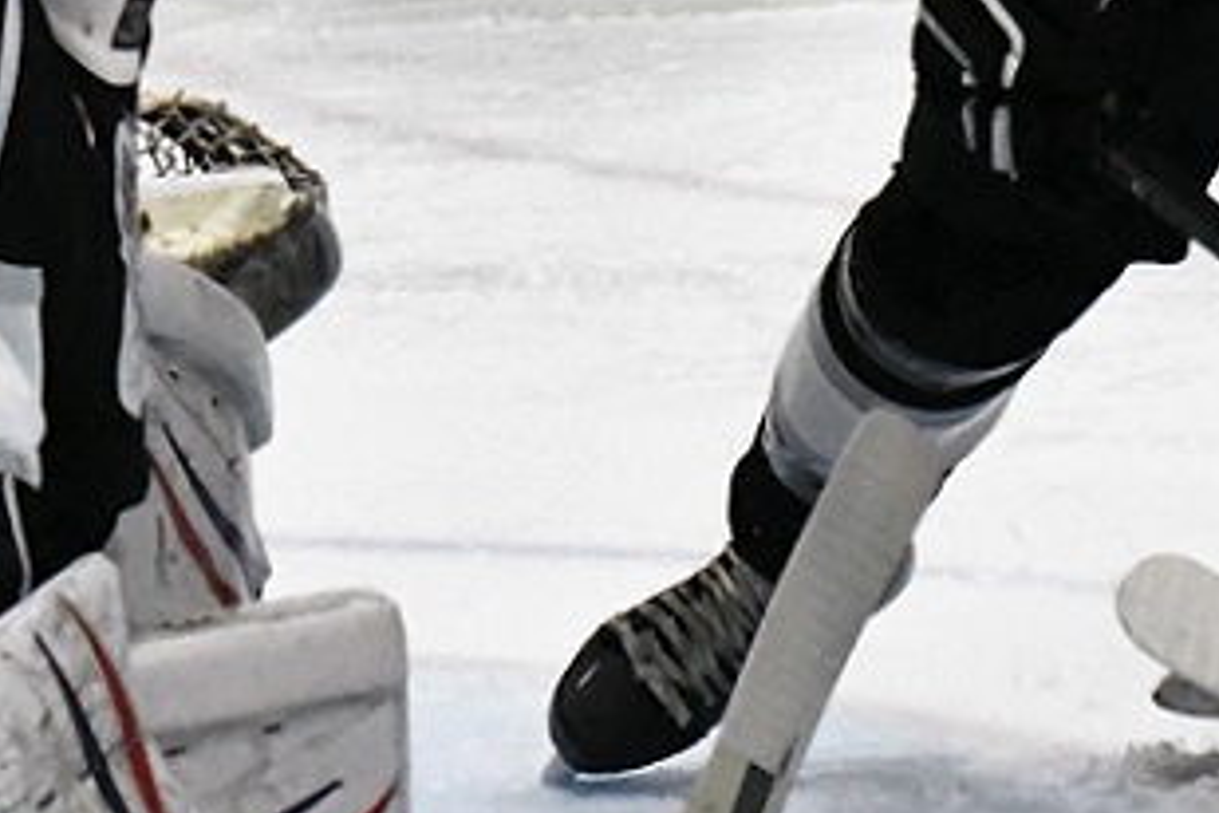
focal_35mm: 401
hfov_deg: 5.1
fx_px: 13577
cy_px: 81
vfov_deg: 3.4
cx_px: 1754
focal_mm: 70
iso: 11400
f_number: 4.5
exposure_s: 1/1000
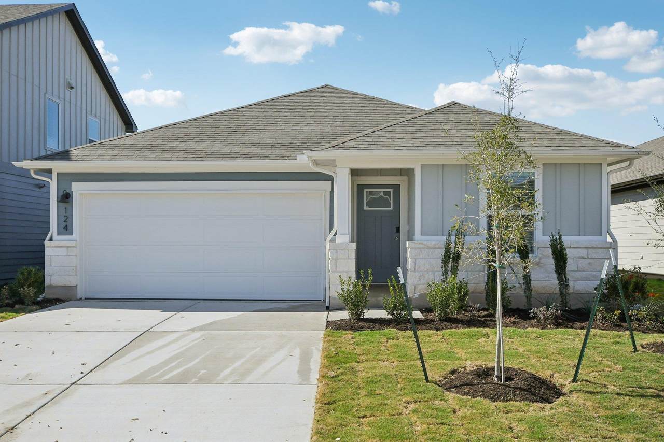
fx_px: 609
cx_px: 332
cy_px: 221
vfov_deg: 40.0
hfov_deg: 57.2
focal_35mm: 33
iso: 400
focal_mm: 22
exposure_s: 1/1600
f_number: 8
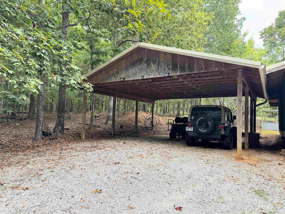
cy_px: 107
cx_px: 142
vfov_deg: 56.8
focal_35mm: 24
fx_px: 198
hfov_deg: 71.6
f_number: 1.78
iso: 64
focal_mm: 6.76
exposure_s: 1/196
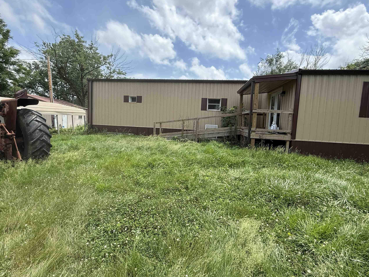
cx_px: 181
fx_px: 181
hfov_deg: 91.0
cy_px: 134
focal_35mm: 17
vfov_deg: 74.7
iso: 64
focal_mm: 2.22
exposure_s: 1/942
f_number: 2.2
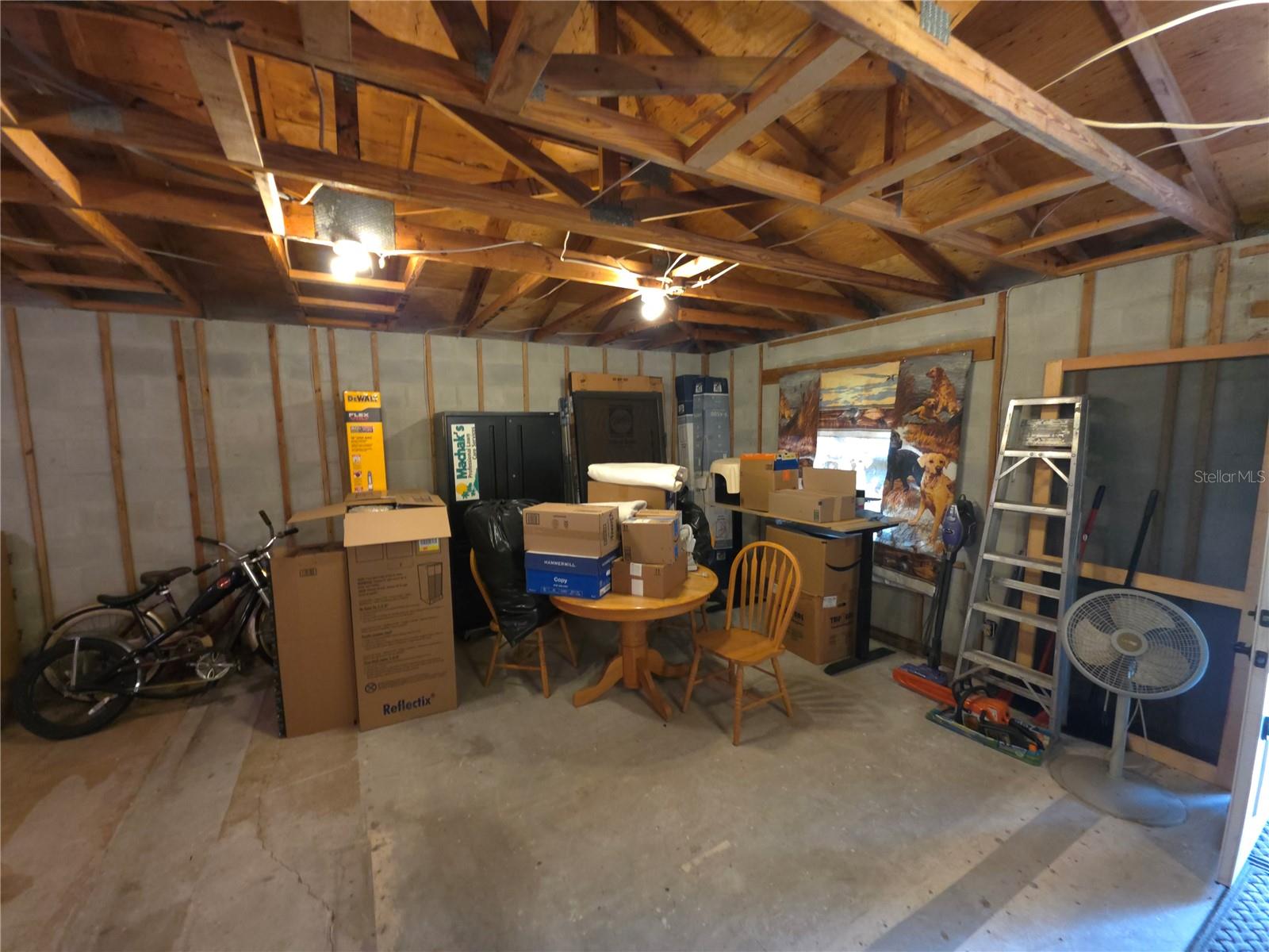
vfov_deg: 89.9
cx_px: 634
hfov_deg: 106.2
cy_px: 476
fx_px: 477
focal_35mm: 13
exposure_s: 1/30
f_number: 1.9
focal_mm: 2.2
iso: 320
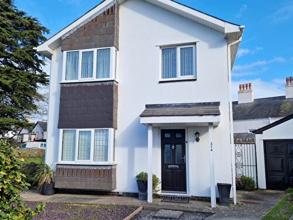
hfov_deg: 56.8
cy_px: 113
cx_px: 135
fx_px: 271
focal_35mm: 32
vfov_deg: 44.1
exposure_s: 1/874
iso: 50
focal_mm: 5.4
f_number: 1.8
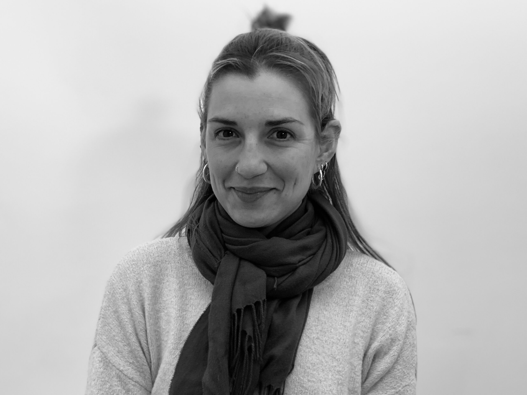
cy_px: 198
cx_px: 264
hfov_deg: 67.3
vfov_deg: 53.1
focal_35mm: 26
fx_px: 396
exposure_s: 1/100
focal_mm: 4.25
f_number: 1.8
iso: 80
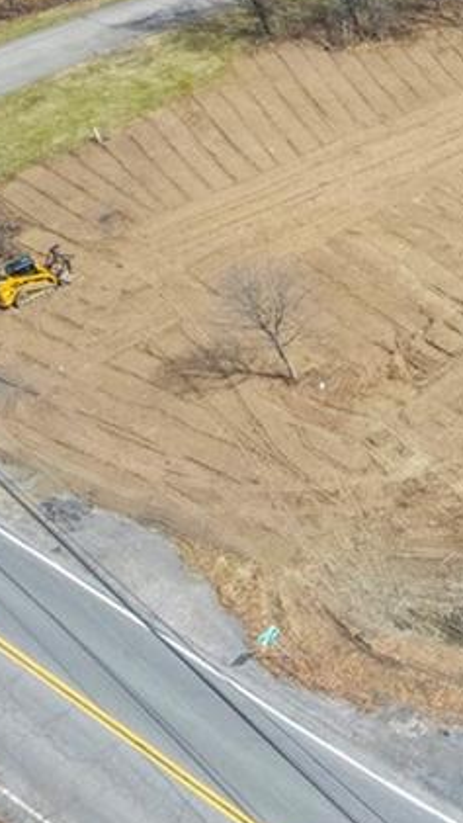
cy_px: 261
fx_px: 1222
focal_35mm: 56
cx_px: 912
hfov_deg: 16.6
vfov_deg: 36.7
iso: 100
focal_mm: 8.38
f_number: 2.8
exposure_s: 1/250
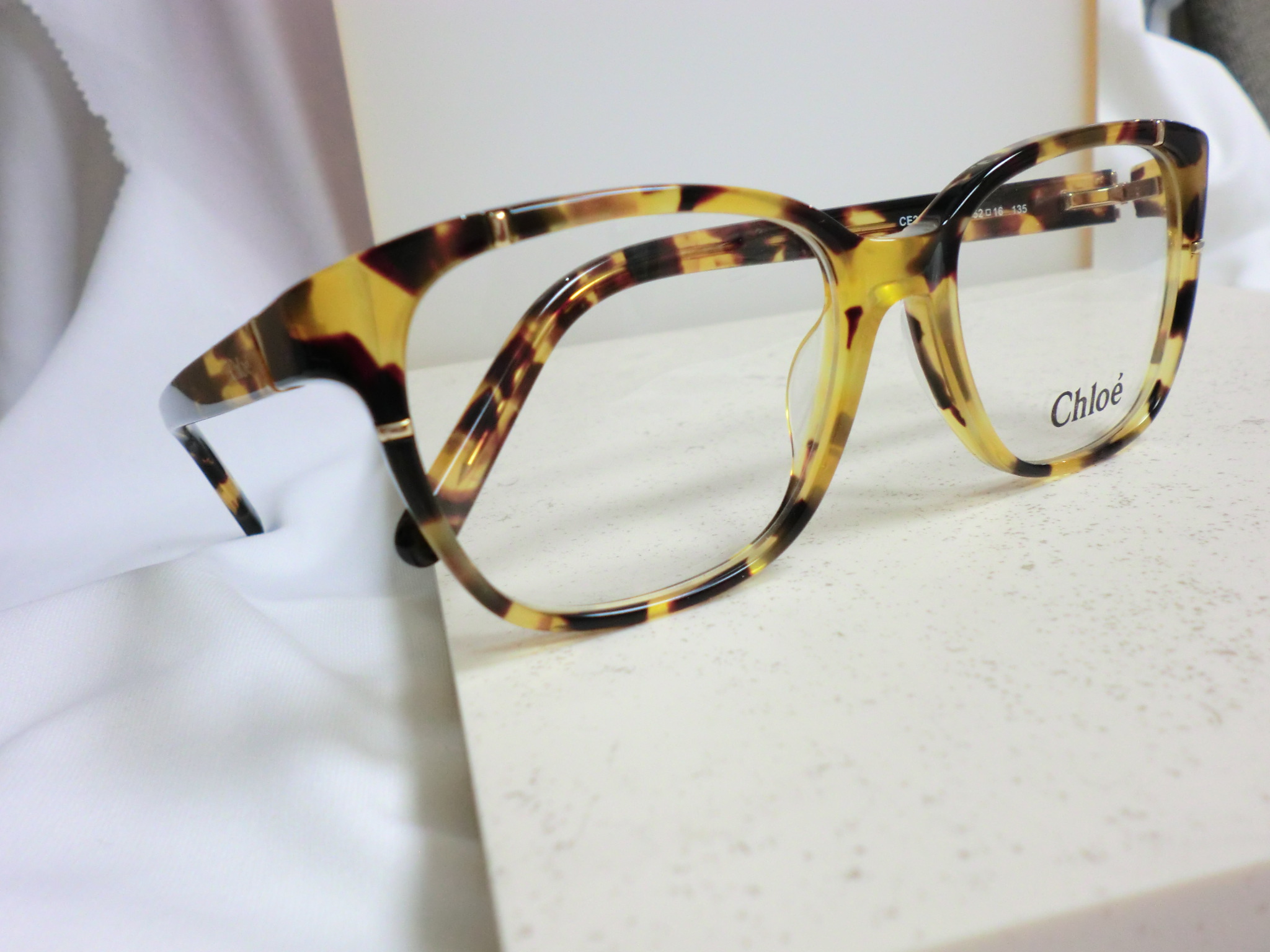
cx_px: 635
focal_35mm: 32
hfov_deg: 56.8
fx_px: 1174
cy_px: 476
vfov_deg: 44.2
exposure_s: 1/60
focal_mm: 5.8
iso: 200
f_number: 3.5
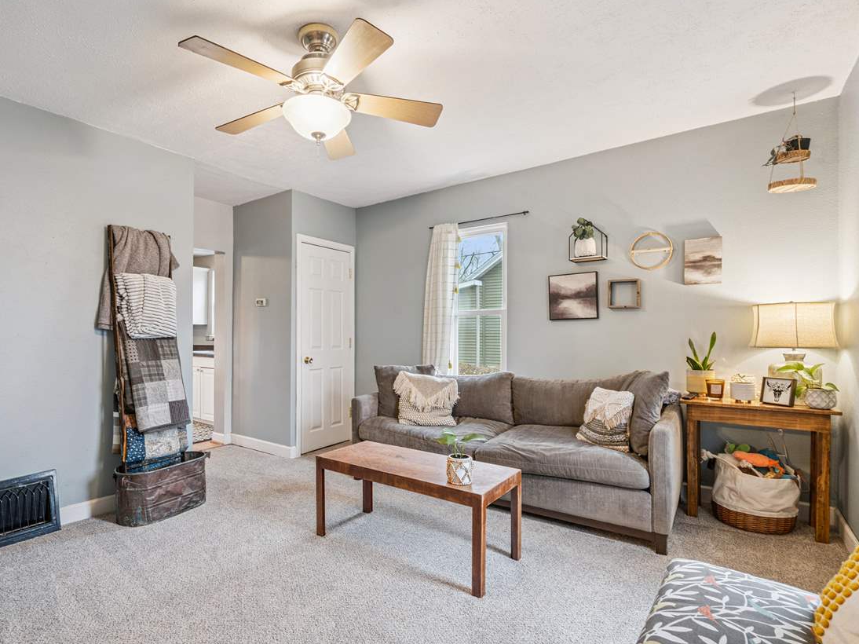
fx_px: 447
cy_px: 327
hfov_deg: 87.2
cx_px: 371
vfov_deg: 71.6
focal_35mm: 18
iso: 400
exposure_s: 1/1.25
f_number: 10
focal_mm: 16
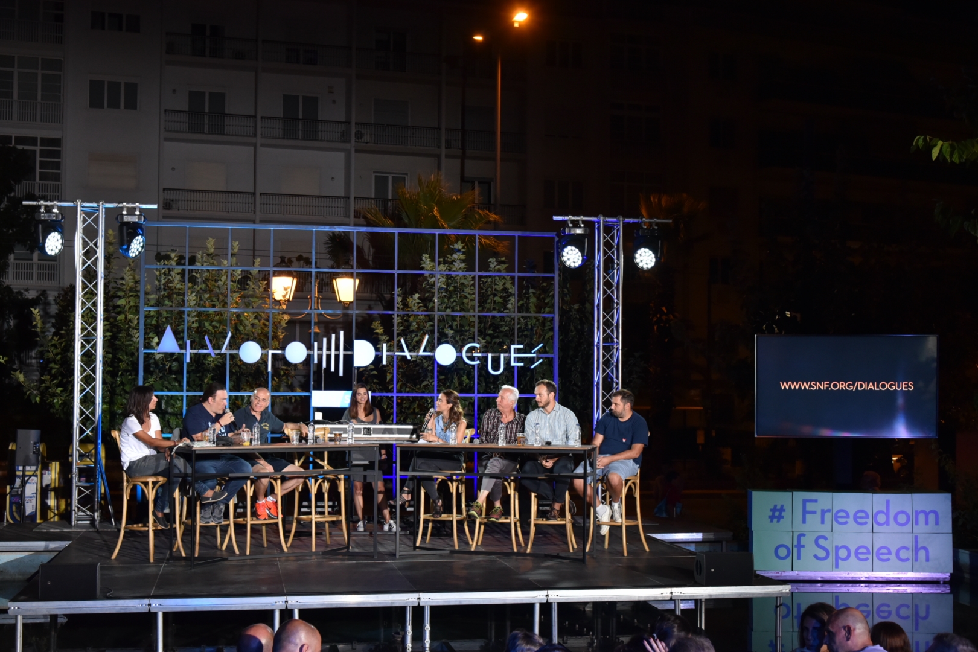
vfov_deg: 28.1
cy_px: 326
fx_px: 1304
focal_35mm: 48
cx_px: 489
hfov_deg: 41.1
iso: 2500
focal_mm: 48
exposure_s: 1/160
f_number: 5.6
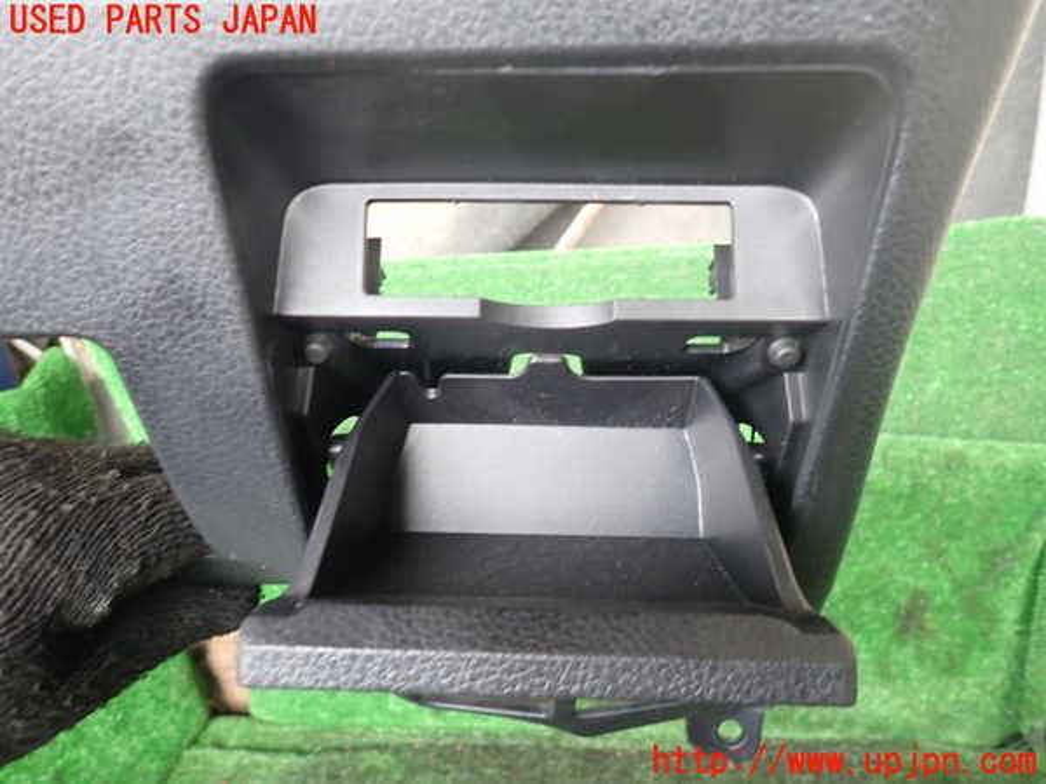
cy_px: 392
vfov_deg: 54.9
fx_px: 755
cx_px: 523
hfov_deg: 69.4
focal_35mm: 25
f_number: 2
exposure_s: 1/40
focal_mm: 4.5
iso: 200
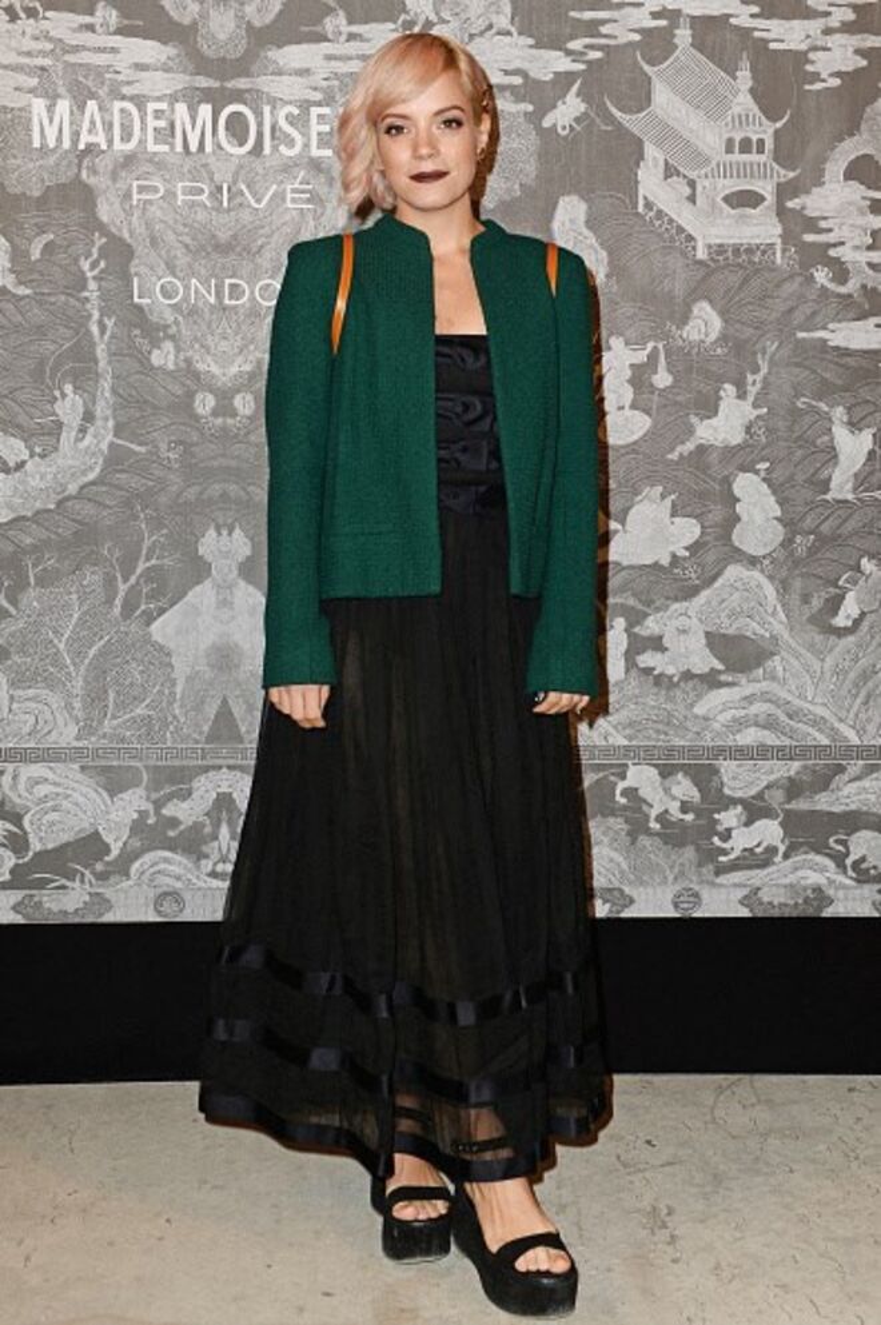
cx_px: 440
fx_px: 1655
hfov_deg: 29.8
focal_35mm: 45
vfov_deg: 43.6
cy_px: 662
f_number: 7.1
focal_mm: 45
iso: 1000
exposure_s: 1/160
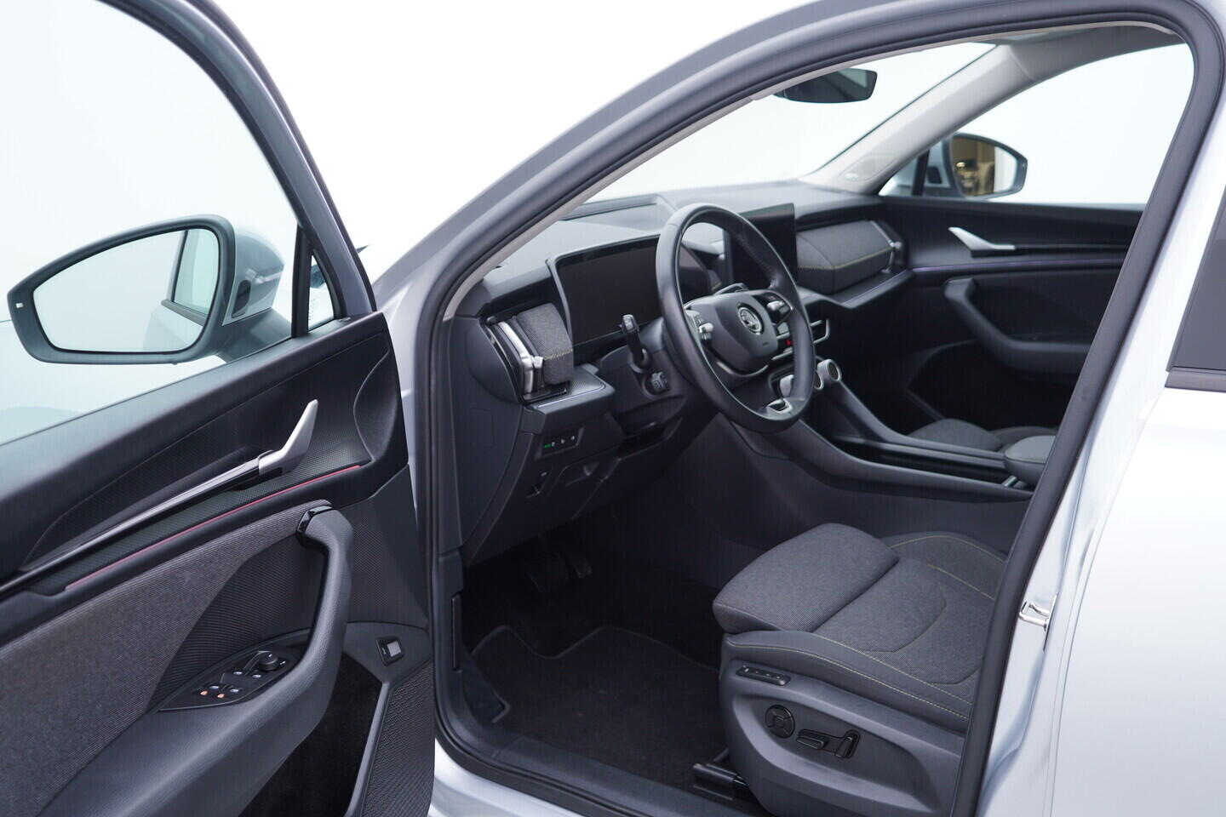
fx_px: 1226
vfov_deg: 36.9
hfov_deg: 53.1
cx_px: 613
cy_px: 408
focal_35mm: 36
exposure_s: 1/40
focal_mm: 24
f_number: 2.8
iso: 125
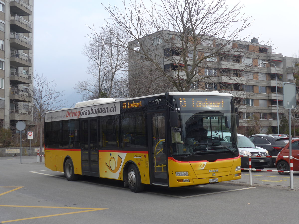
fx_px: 449
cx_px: 150
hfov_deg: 36.8
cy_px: 112
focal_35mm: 52
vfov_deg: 28.0
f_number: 3.3
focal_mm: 10.7
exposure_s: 1/200
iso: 80
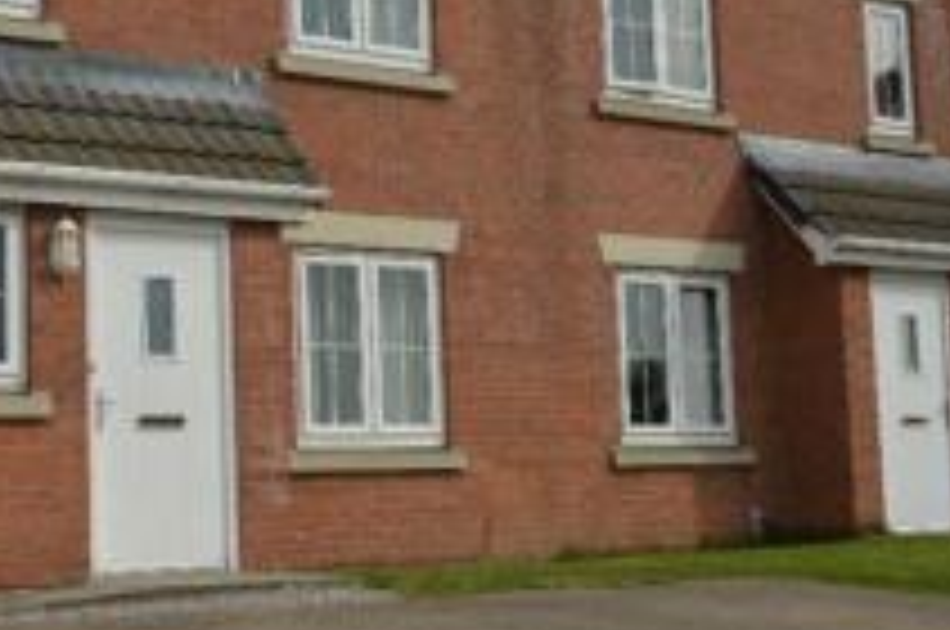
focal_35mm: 61
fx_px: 1607
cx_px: 324
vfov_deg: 22.2
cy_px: 331
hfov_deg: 32.7
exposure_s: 1/200
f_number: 9
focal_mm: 18
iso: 100
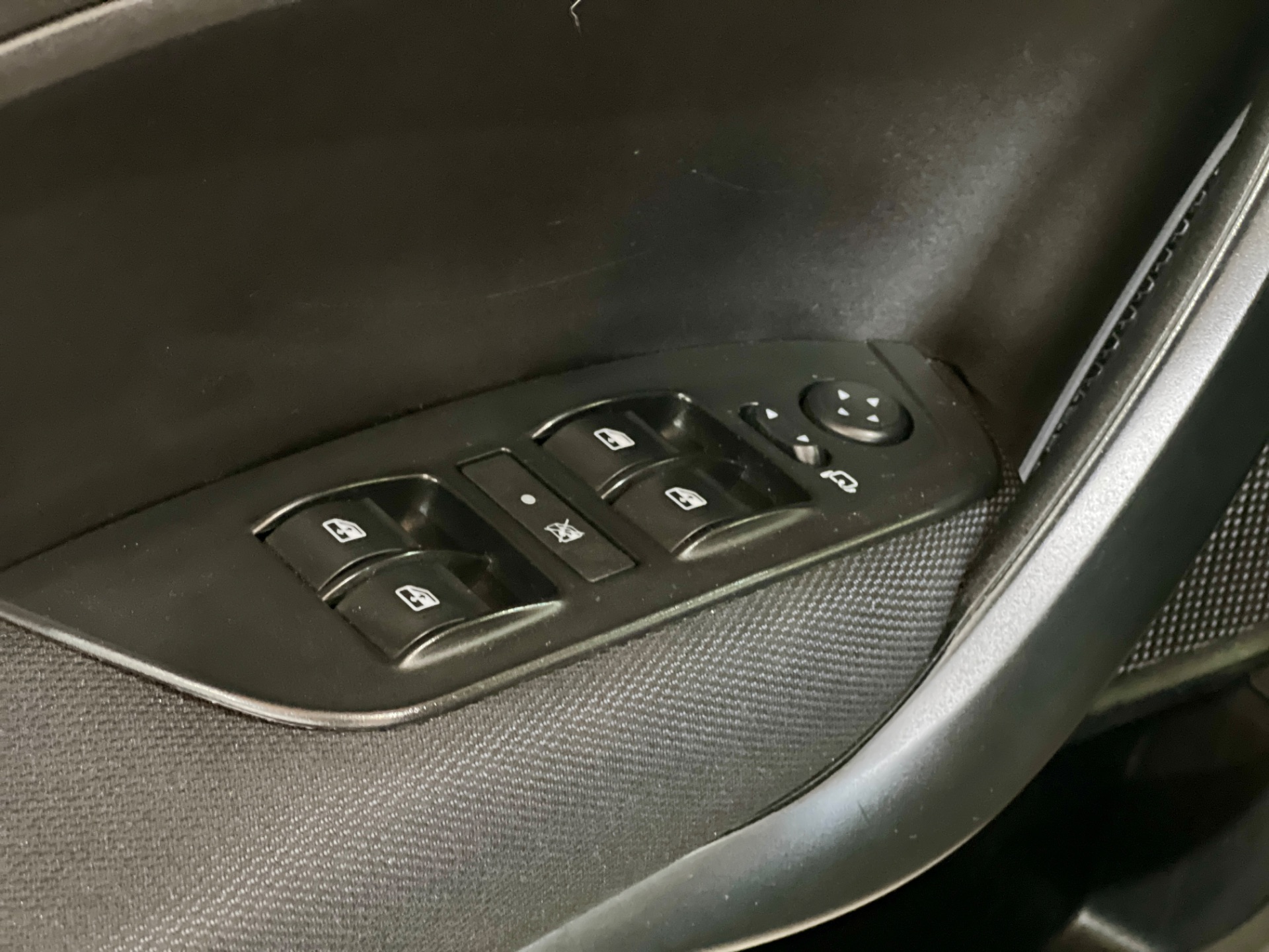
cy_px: 476
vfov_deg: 19.1
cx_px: 634
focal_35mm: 77
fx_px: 2823
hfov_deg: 25.3
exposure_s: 1/15
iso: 1000
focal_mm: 9
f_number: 2.8
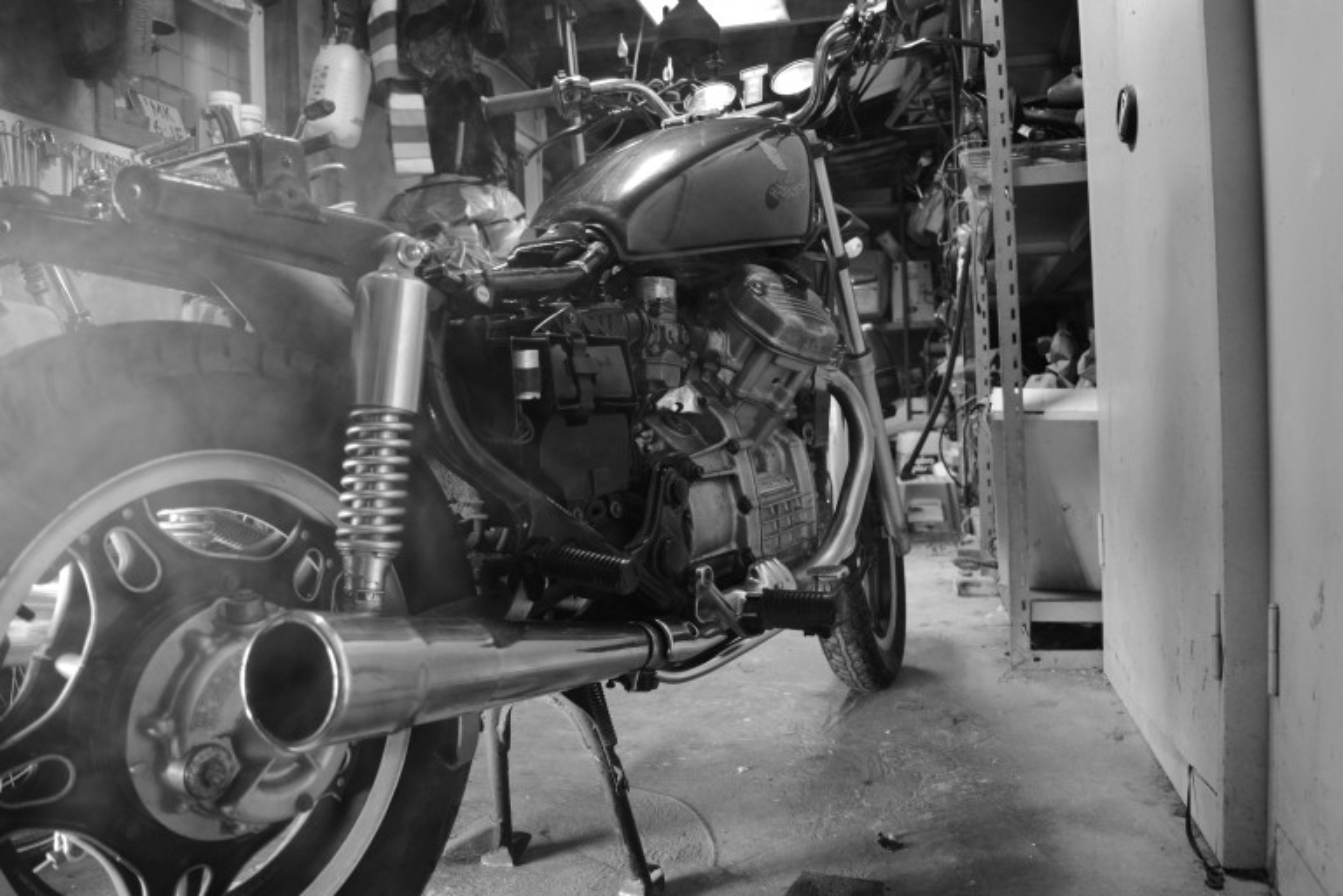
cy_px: 448
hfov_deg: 67.4
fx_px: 1007
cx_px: 672
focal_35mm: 27
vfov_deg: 47.9
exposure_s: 1/30
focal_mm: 18
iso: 1600
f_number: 3.5
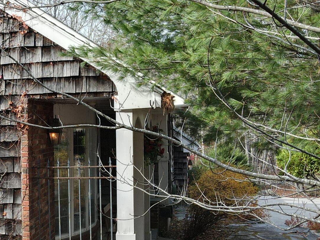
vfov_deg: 22.2
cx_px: 24
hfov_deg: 28.1
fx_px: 610
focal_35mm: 66
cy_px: 153
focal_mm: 4.5
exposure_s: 1/160
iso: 100
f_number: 2.8
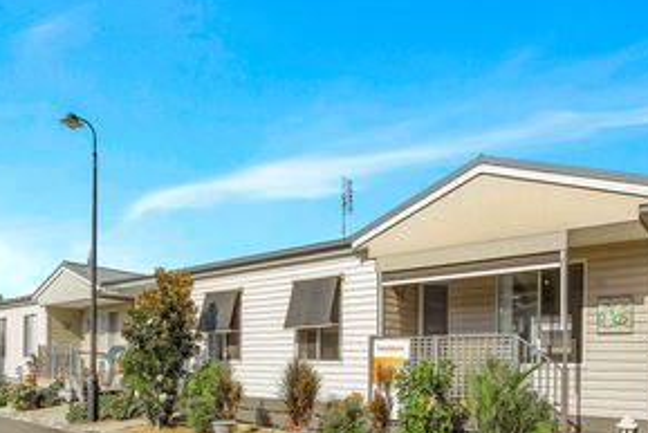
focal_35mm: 26
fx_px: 468
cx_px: 435
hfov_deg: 67.4
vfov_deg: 49.2
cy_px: 268
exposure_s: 1/250
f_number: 10
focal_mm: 16
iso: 100
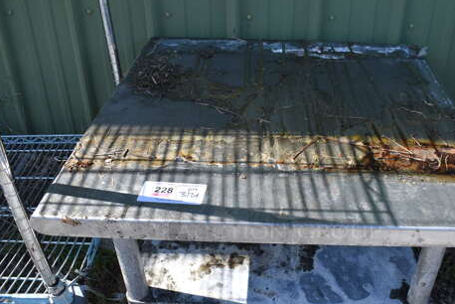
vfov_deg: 36.7
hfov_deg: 52.6
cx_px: 280
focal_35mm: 36
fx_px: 455
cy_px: 190
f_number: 6.3
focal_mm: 18
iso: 200
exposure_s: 1/250
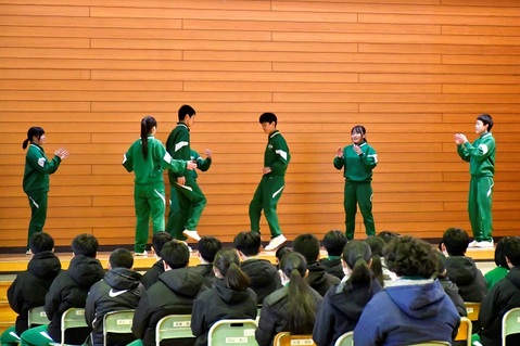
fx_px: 1949
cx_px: 260
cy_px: 173
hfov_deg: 15.2
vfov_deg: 10.2
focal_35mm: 135
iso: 18000
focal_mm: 90
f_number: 5.3
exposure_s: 1/160
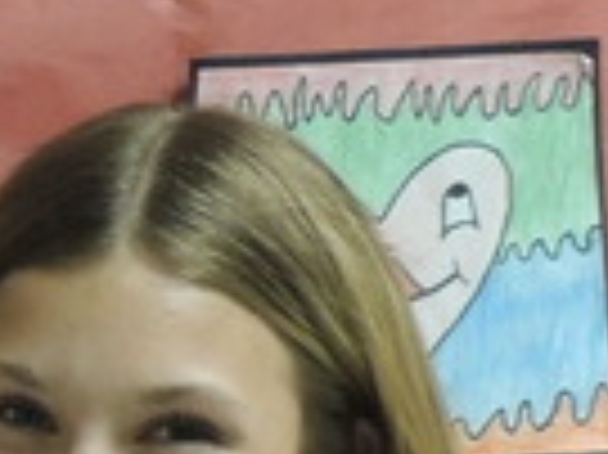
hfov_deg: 10.3
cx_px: -437
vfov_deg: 8.1
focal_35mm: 182
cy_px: 472
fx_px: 3194
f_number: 3
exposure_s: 1/30
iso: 400
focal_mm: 4.3
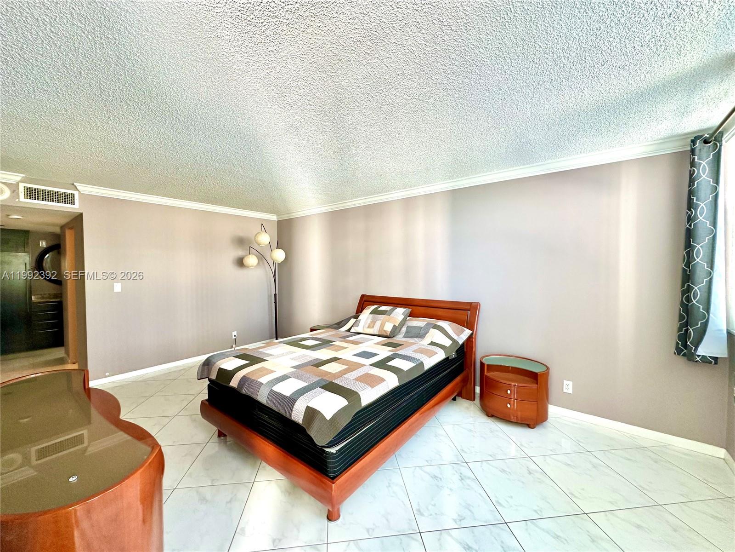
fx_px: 297
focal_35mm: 14
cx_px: 368
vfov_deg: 85.7
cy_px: 276
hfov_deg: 102.1
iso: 125
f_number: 2.2
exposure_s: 1/99
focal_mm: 2.22
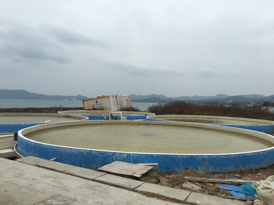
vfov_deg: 48.2
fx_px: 230
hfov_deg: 61.7
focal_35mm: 29
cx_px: 137
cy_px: 102
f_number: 2.2
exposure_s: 1/1241
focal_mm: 4.15
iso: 25
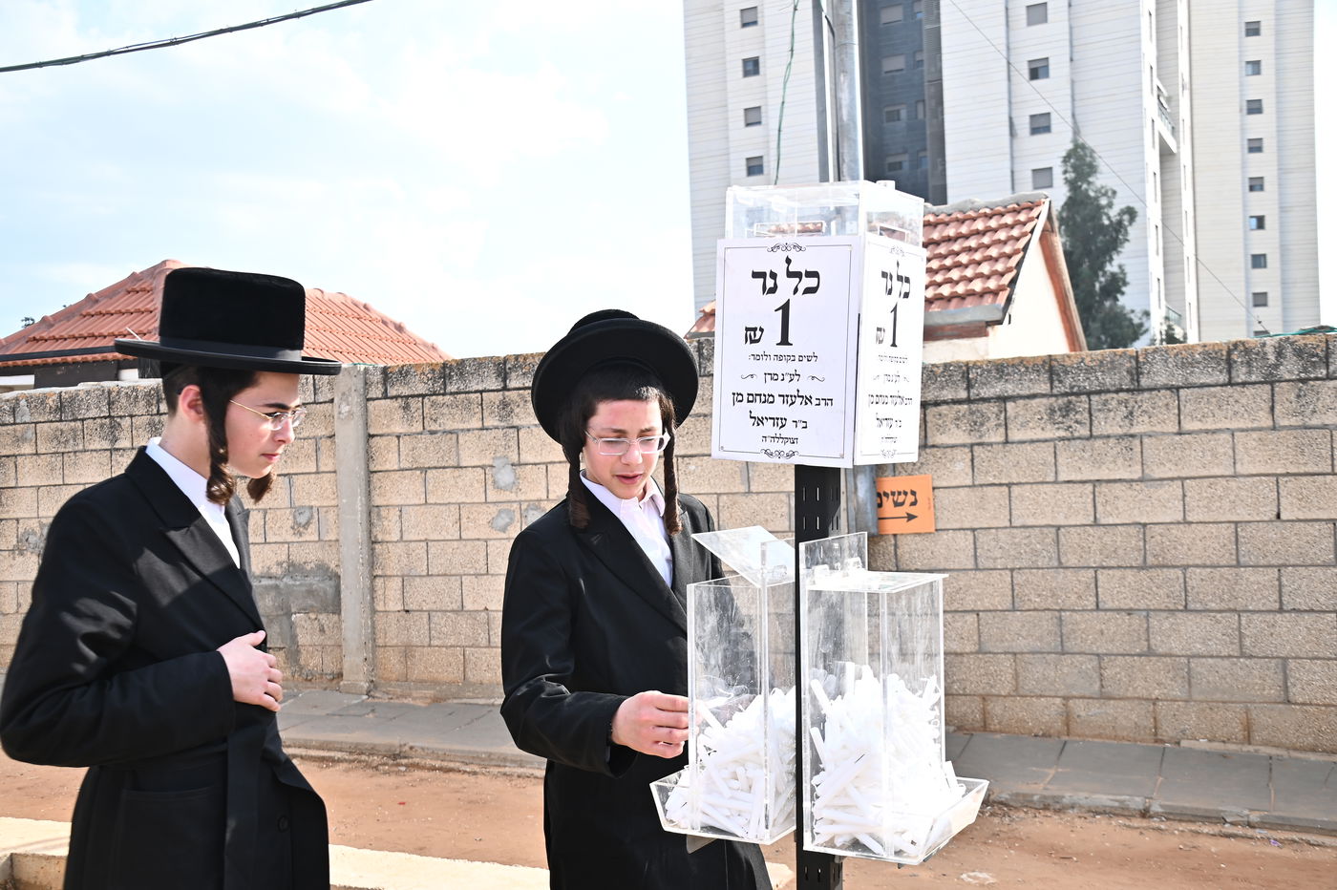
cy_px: 445
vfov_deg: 35.0
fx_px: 1411
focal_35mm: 38
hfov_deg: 50.7
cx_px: 668
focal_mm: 38
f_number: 9
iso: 160
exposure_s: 1/160
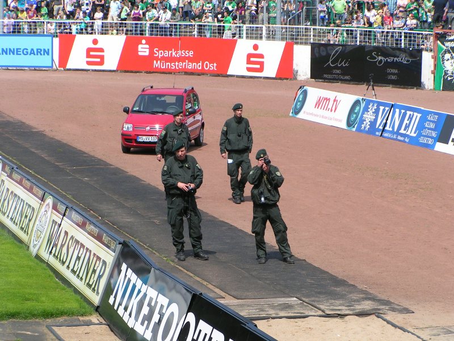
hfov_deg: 13.2
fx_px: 1967
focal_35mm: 150
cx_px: 227
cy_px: 170
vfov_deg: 9.9
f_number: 5.6
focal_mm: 22.9
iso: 50
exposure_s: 1/400
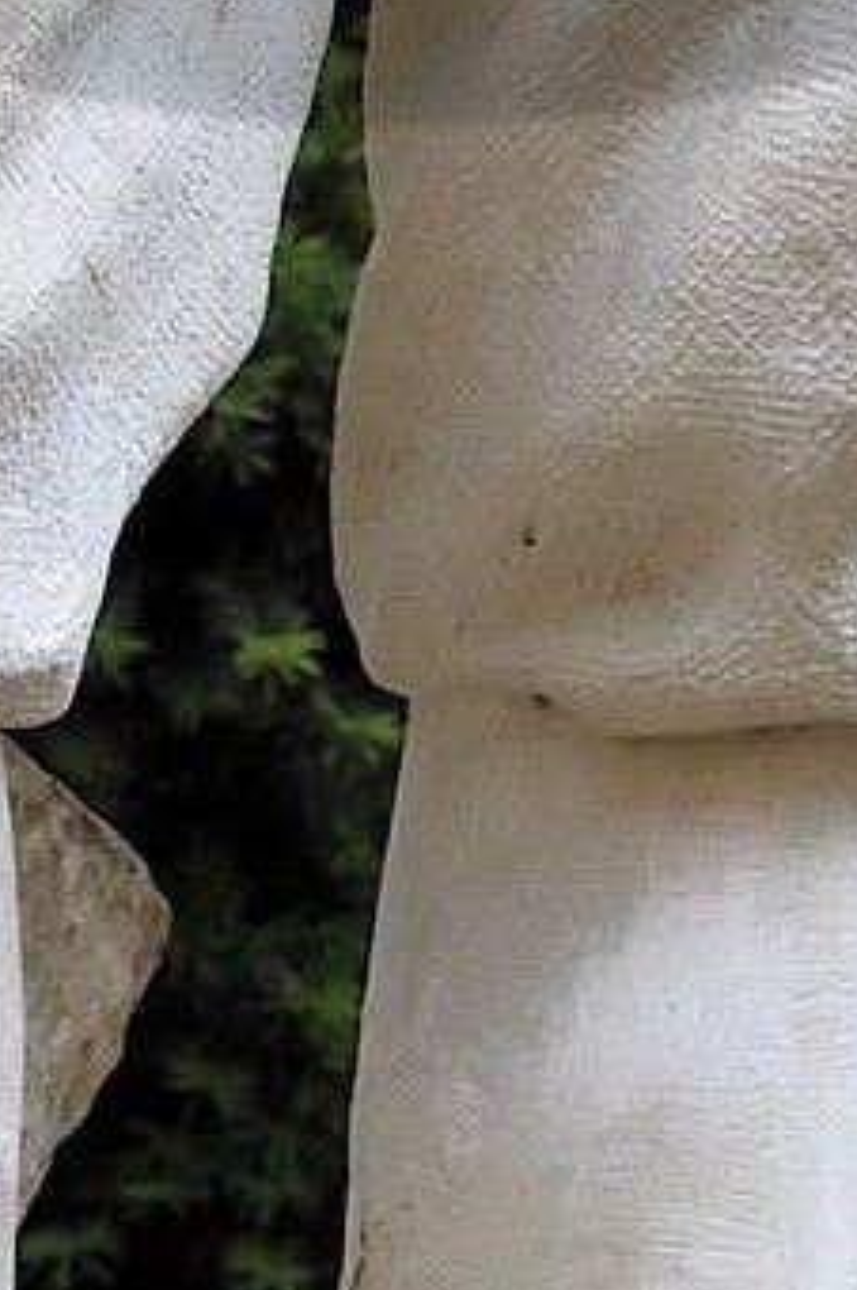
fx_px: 45510
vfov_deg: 1.6
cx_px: 391
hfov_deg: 1.1
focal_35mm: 1272
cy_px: -1658
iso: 1600
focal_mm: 180
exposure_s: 1/200
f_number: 5
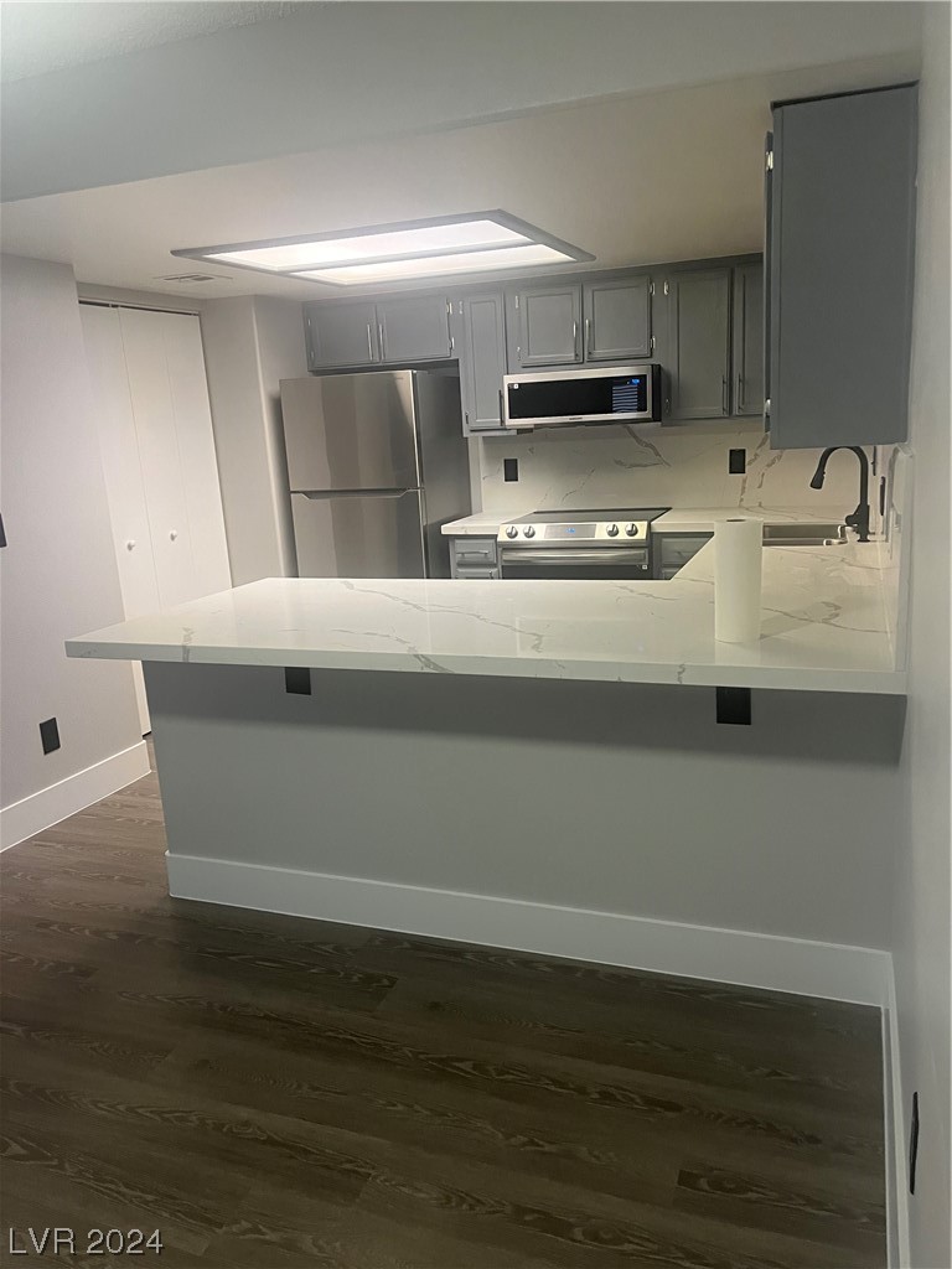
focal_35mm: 26
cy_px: 634
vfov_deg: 67.3
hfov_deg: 53.1
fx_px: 953
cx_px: 476
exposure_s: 1/60
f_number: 1.6
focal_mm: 5.1
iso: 250
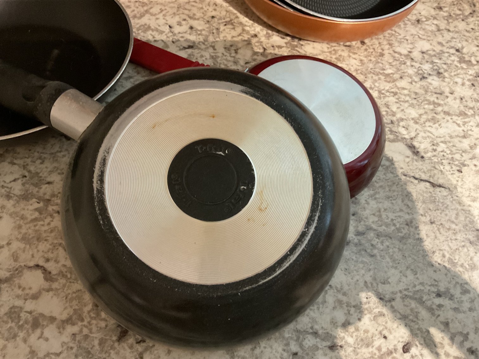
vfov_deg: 48.2
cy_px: 180
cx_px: 240
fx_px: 401
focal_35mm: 29
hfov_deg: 61.7
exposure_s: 1/30
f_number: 1.8
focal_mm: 3
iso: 250
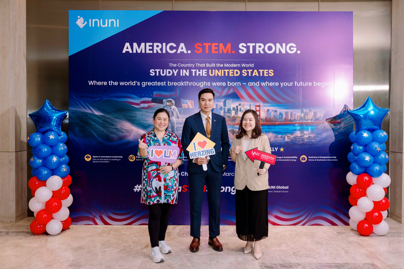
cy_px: 134
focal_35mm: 31
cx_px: 202
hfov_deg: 60.3
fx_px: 348
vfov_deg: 42.3
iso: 800
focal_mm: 31
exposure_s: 1/160
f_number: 2.8
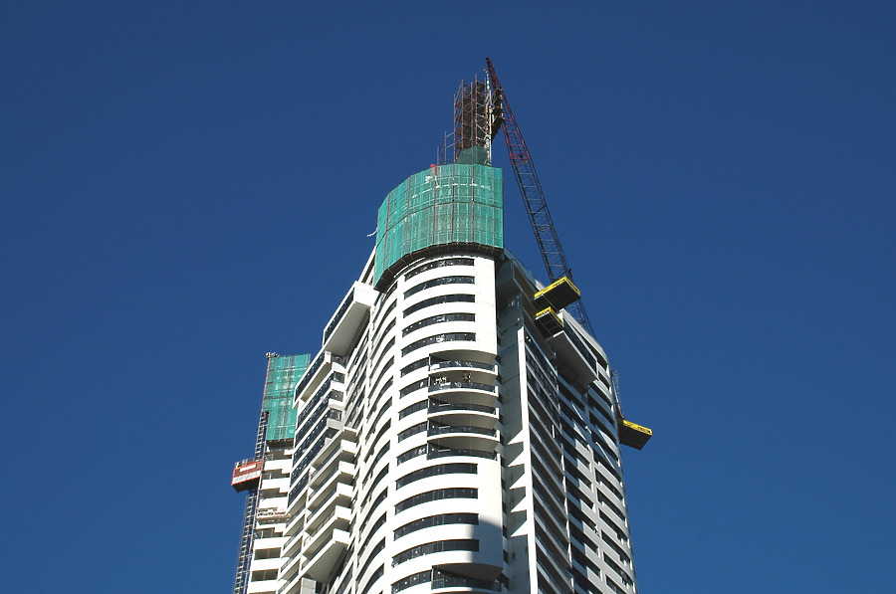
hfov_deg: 35.1
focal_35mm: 57
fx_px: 1416
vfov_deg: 23.7
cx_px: 448
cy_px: 297
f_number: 10
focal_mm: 38
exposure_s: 1/400
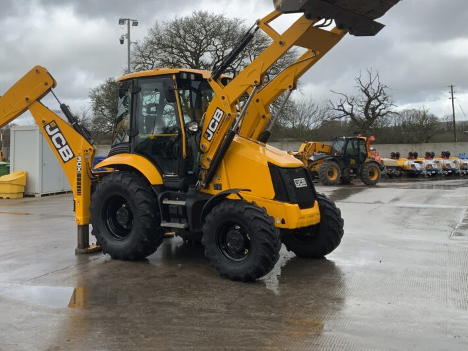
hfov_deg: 44.3
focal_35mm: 42
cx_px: 168
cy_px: 100
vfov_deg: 33.8
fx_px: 568
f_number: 1.8
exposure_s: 1/509
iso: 16
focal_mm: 3
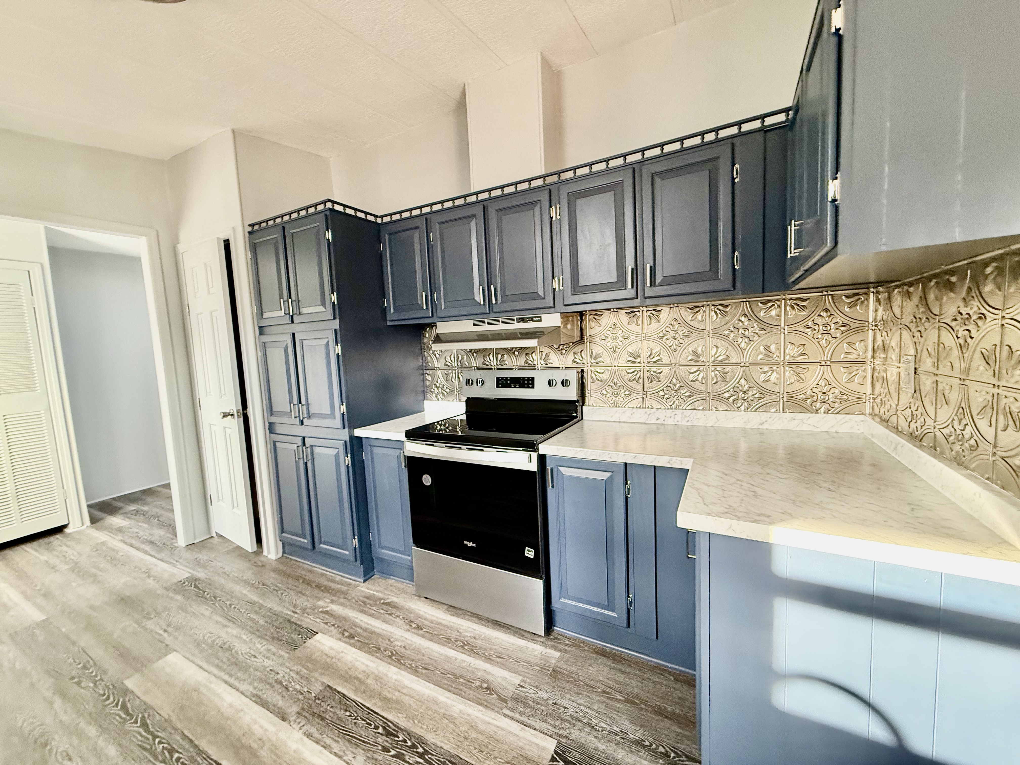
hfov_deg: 102.1
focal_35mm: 14
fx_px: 413
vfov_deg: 85.7
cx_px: 510
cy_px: 382
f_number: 2.2
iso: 320
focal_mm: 2.22
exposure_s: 1/60
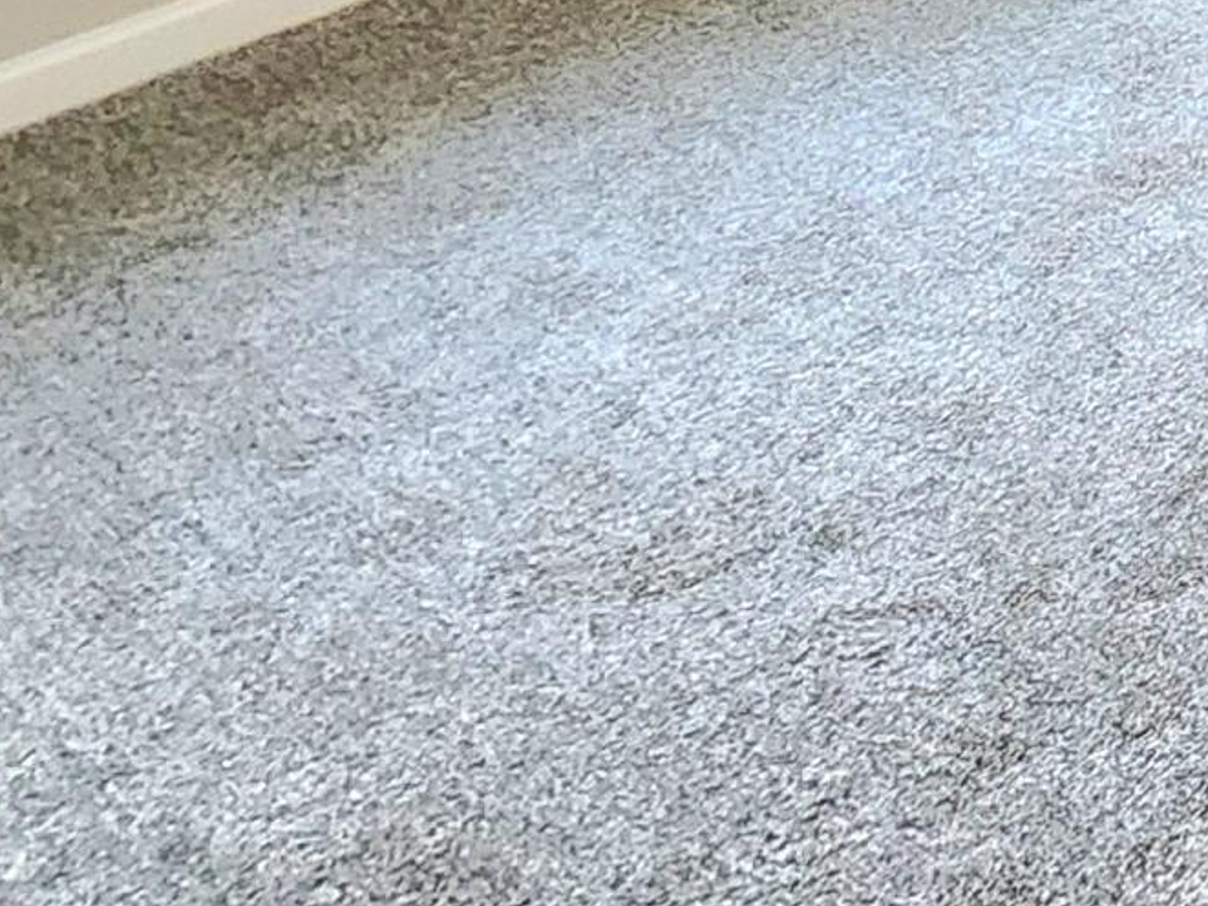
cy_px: -806
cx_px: 2337
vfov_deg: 18.4
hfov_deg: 19.9
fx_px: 2059
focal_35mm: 59
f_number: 2.2
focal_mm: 2.2
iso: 320
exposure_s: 1/60.2
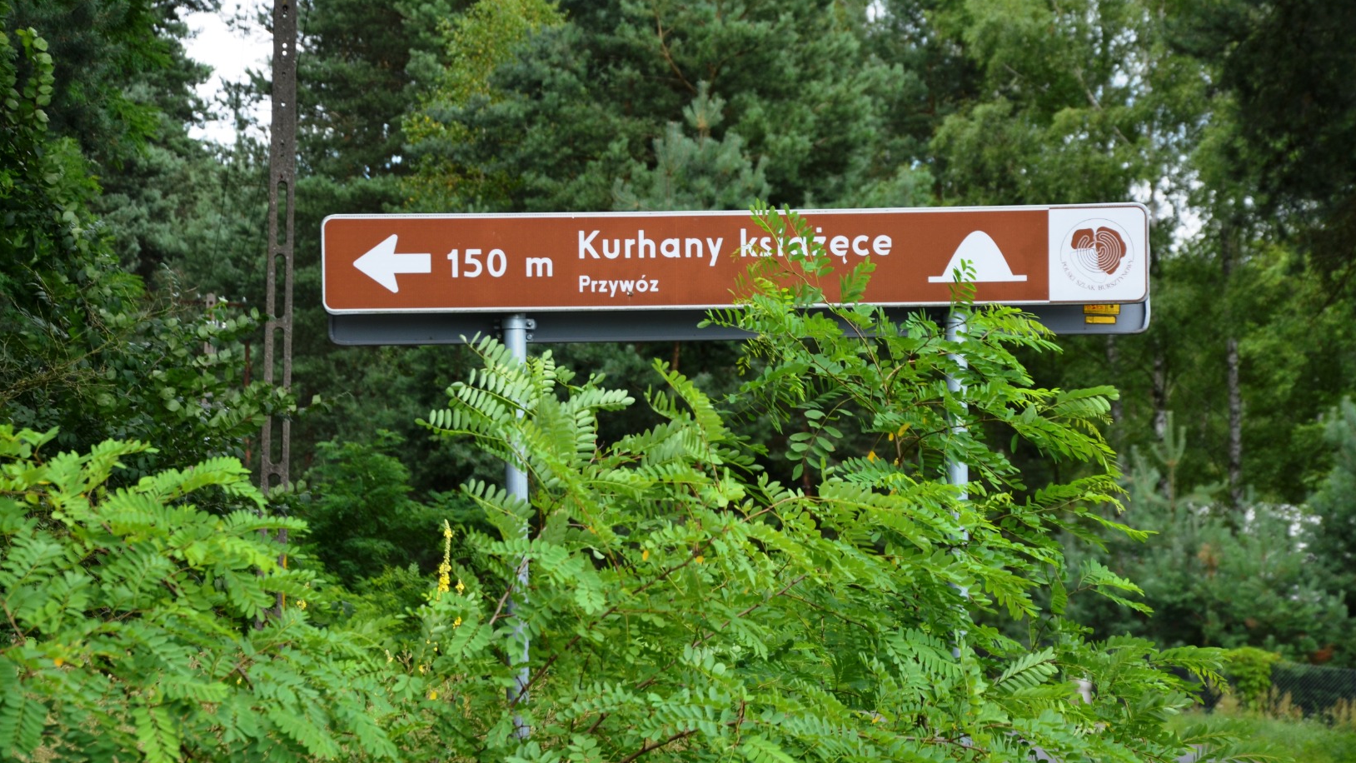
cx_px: 678
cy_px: 387
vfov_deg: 9.1
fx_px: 4801
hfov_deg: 16.1
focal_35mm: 134
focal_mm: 85
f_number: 7.1
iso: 200
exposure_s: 1/200
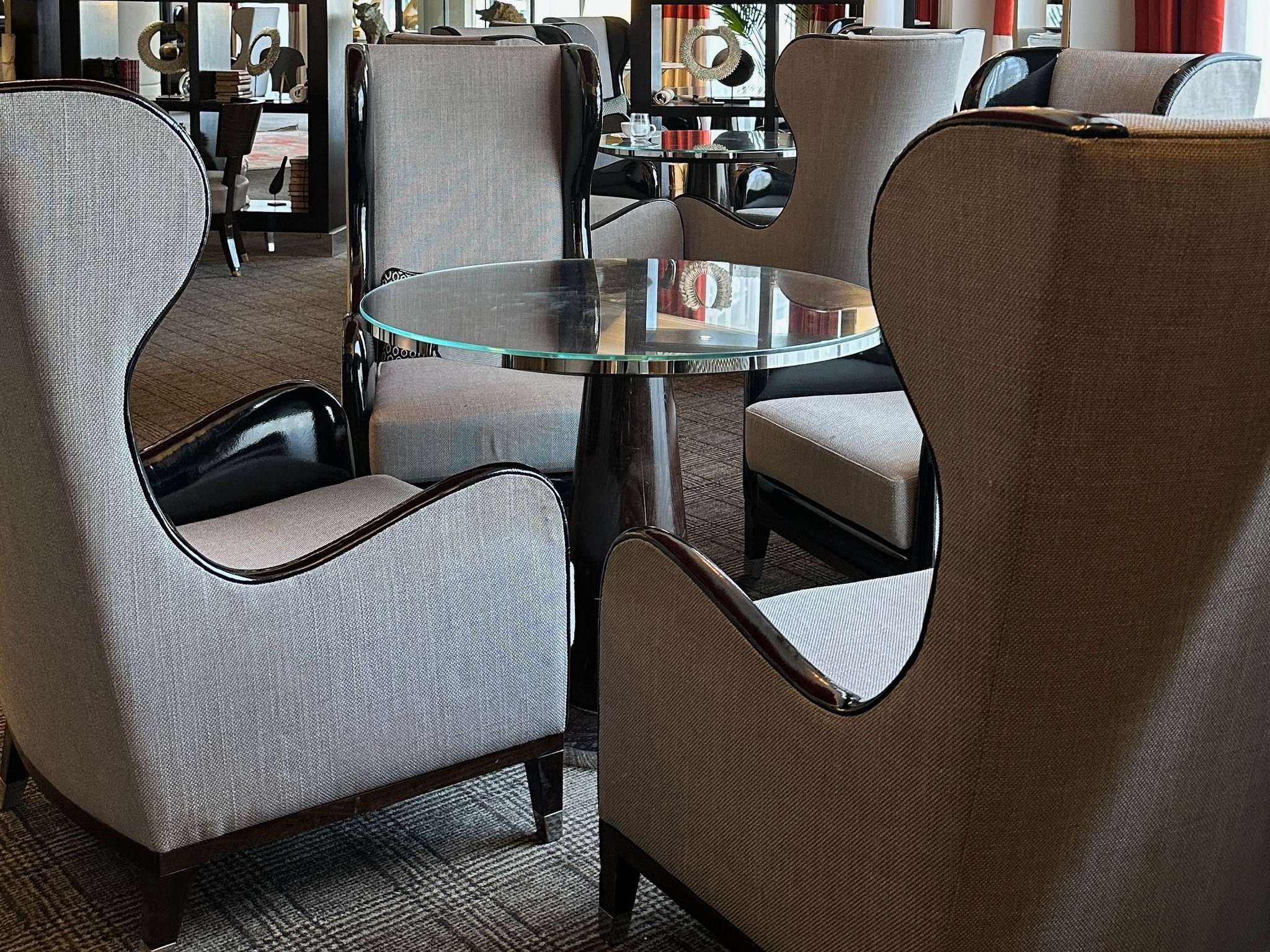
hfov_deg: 71.6
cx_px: 635
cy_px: 476
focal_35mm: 24
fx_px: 881
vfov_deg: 56.8
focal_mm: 6.86
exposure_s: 1/50
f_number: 1.78
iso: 160
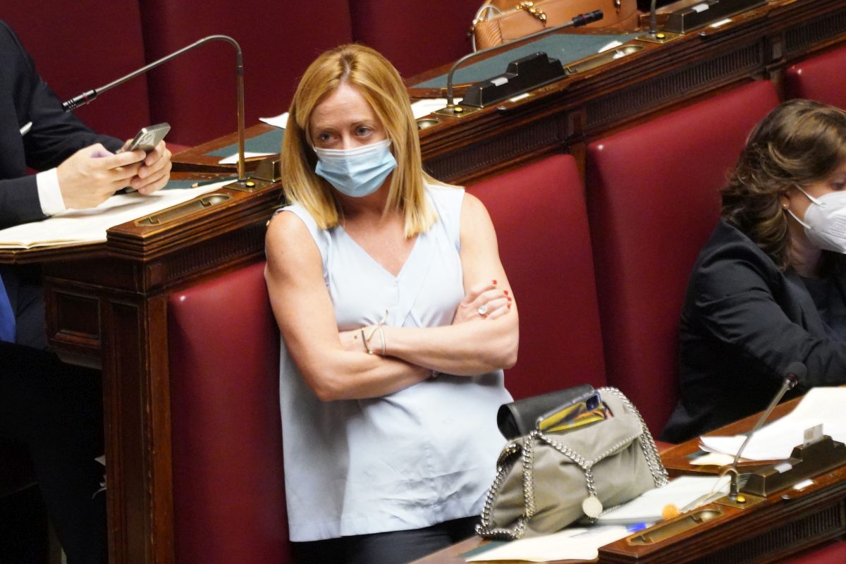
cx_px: 423
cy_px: 282
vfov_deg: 2.3
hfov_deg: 3.4
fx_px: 14099
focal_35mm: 600
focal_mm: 400
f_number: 5.6
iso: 12800
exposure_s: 1/125
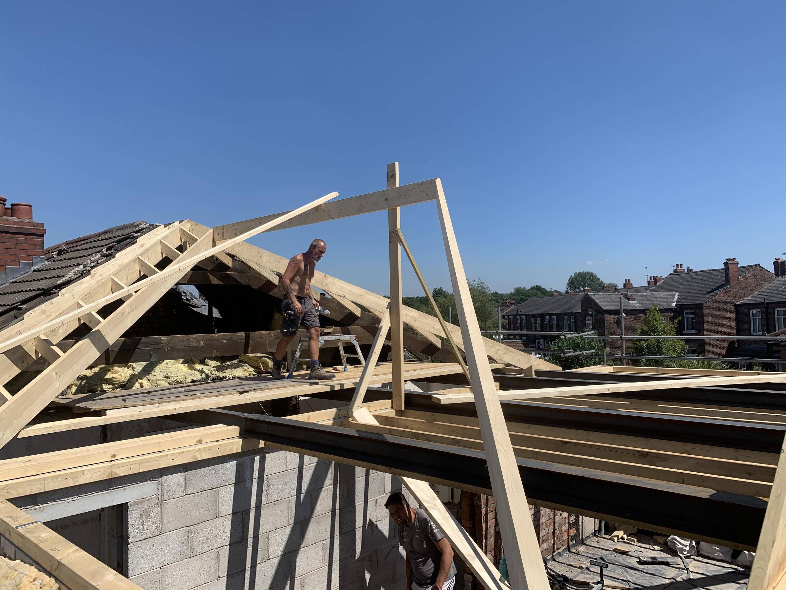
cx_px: 393
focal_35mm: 26
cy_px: 295
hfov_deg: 67.3
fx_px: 590
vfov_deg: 53.1
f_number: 1.8
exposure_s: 1/3289
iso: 25
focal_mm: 4.25
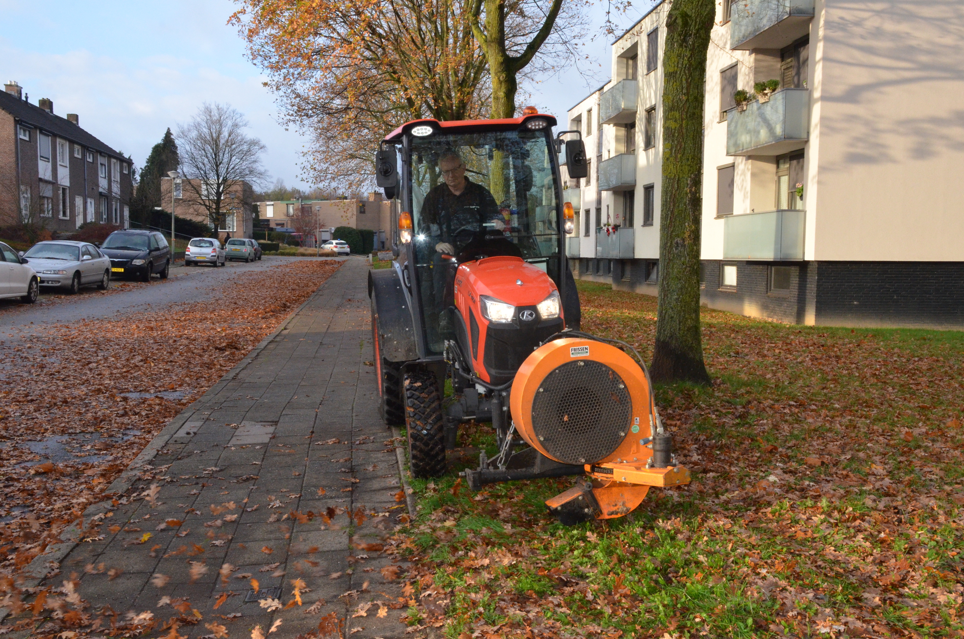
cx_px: 482
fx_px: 962
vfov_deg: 36.7
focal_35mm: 36
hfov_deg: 53.2
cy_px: 320
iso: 2000
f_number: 16
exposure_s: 1/250
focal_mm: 24
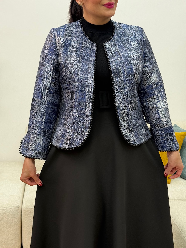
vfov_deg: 39.7
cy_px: 124
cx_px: 93
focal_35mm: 48
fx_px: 344
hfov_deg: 30.3
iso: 80
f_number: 1.78
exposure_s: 1/306
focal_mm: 6.76
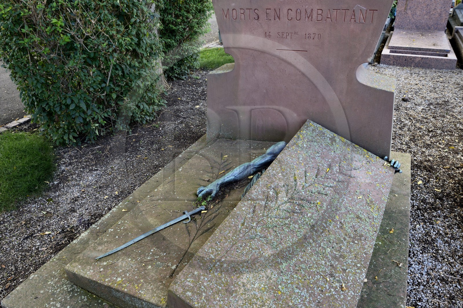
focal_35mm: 24
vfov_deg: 53.1
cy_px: 154
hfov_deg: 73.8
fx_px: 309
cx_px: 232
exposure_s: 1/80
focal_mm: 24
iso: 400
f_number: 7.1
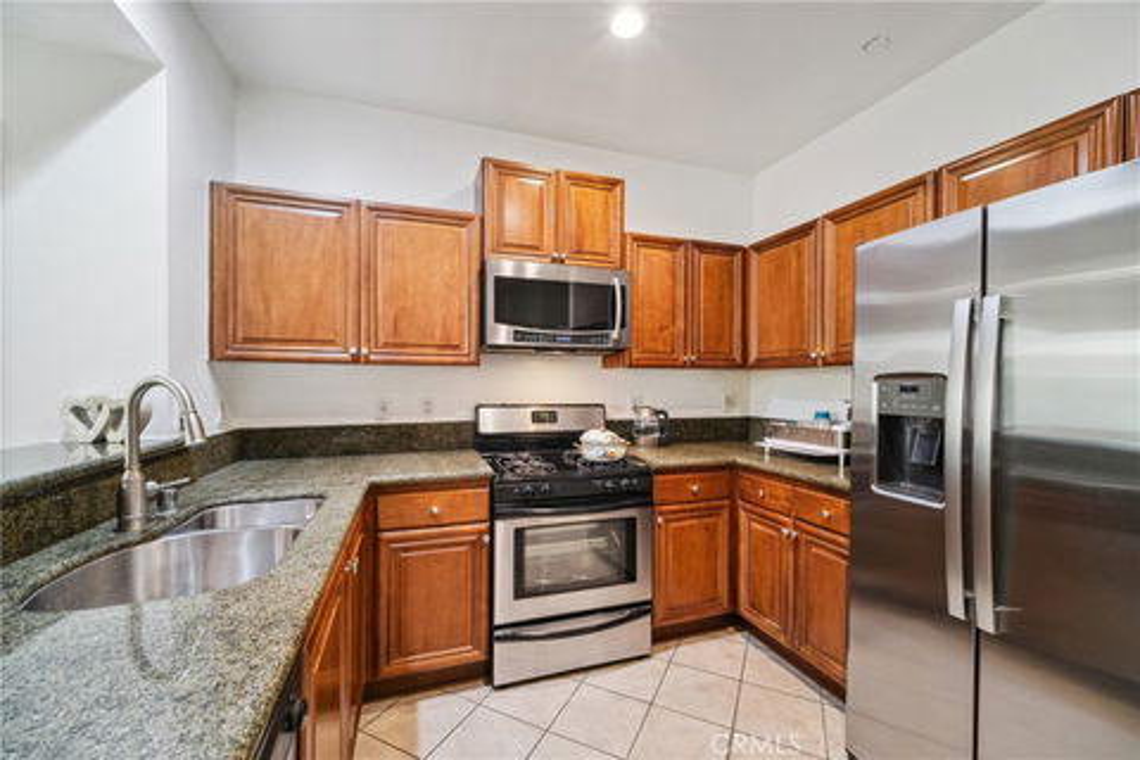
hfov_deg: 104.3
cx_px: 570
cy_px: 380
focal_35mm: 14
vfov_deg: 81.2
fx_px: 443
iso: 400
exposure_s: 1/2.5
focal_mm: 9
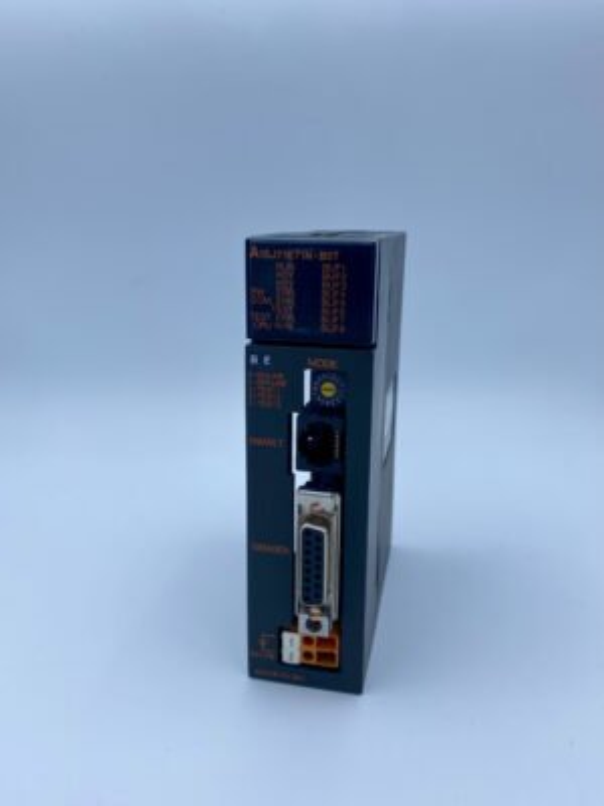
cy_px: 403
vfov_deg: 67.3
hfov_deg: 53.1
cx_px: 302
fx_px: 605
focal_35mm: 26
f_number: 1.8
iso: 32
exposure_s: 1/1232
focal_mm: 4.25
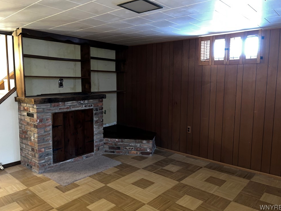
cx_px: 144
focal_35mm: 27
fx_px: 219
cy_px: 104
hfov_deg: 65.3
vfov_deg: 51.4
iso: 320
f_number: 1.6
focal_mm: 5.1
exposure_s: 1/4
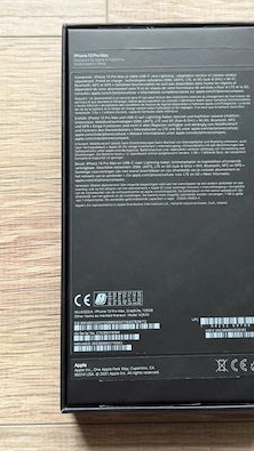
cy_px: 226
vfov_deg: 39.2
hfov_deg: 22.5
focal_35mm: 53
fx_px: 635
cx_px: 169
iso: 100
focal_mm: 6.76
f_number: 1.78
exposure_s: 1/60
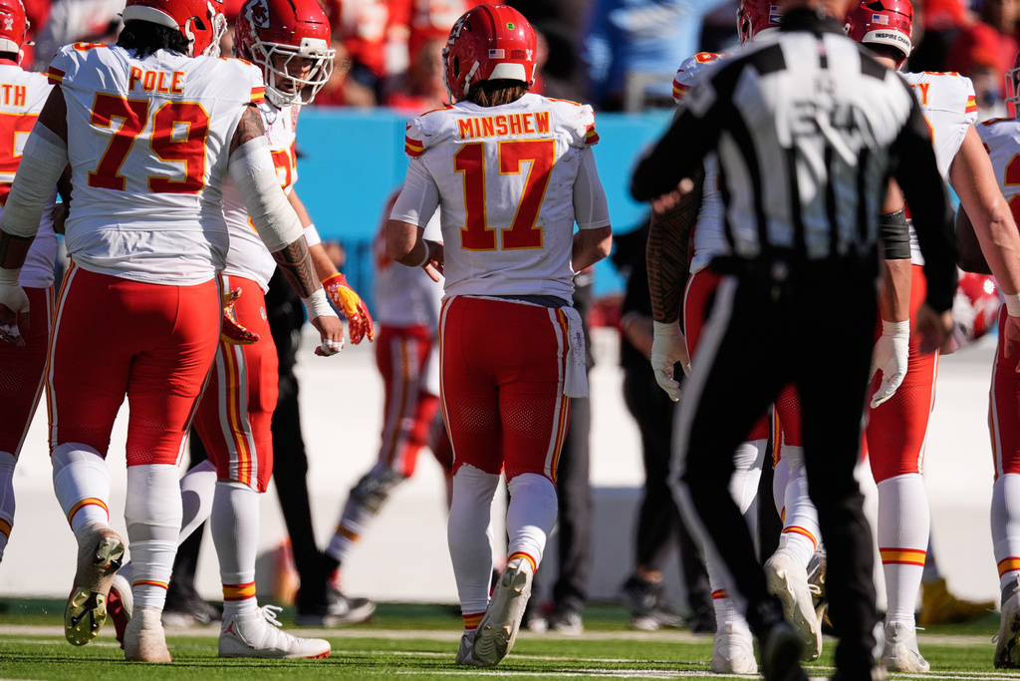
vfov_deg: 2.3
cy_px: 340
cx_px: 510
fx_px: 17001
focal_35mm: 600
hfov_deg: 3.4
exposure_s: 1/10000
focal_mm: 600
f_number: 4
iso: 800
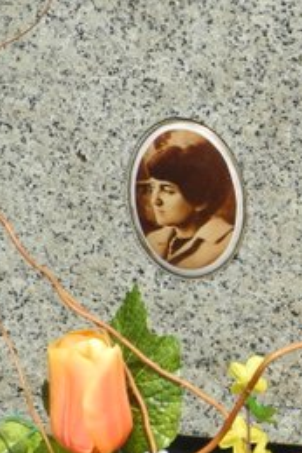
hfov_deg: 6.2
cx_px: 494
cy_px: 174
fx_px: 2747
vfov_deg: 9.4
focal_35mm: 218
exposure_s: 1/1250
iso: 100
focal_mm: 14.5
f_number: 4
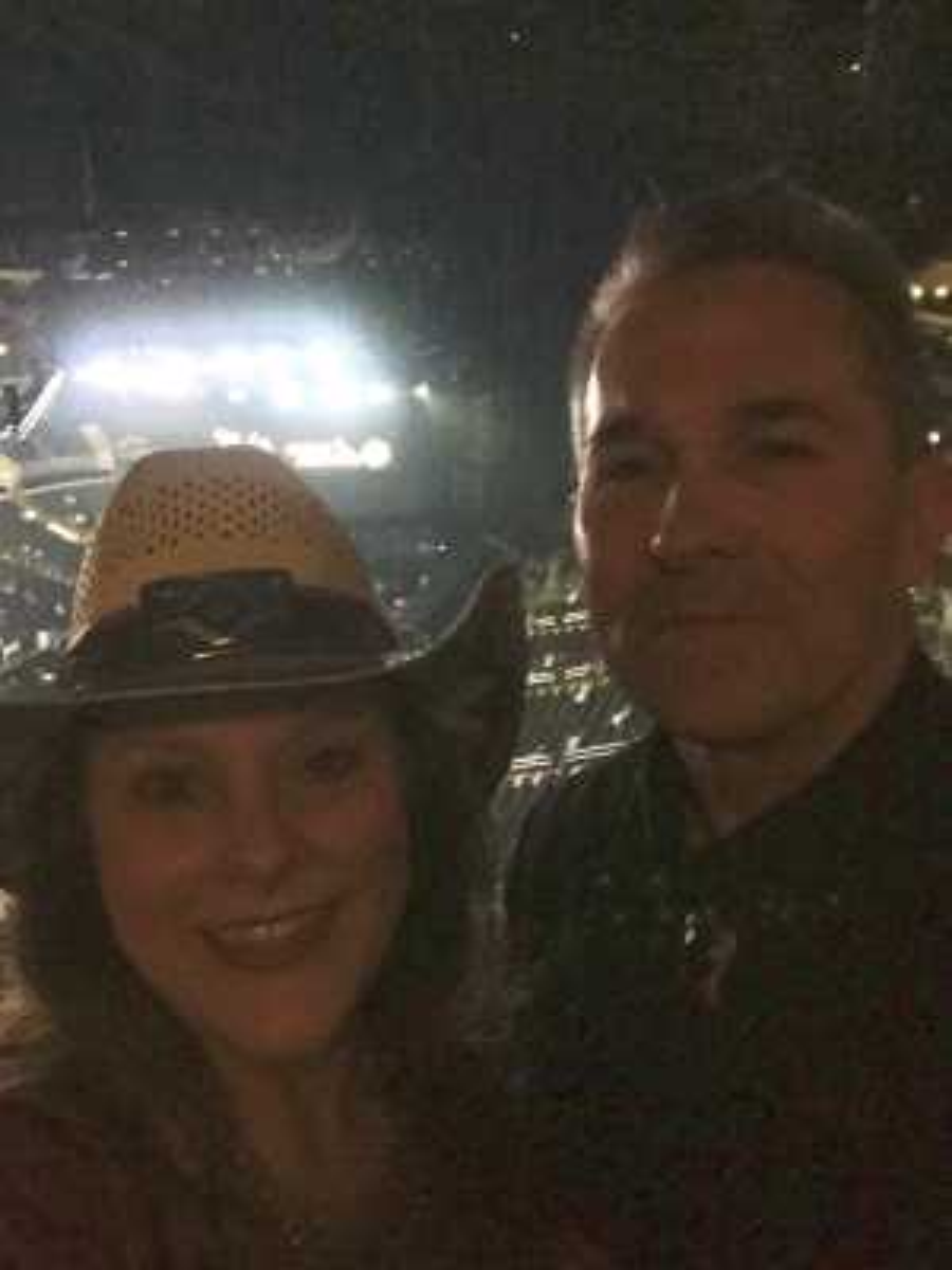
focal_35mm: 31
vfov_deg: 58.4
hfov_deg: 45.4
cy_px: 635
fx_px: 1137
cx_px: 476
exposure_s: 1/30
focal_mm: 2.65
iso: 200
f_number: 2.2
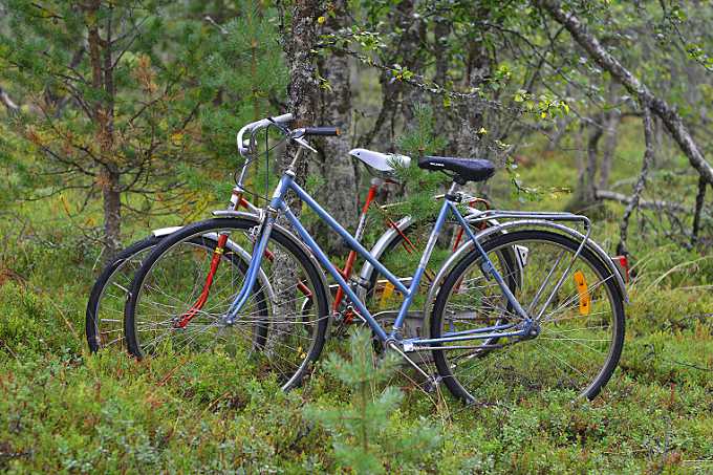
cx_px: 356
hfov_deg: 23.9
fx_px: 1683
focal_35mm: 85
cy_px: 238
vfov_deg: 16.1
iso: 250
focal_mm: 85
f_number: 4
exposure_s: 1/200
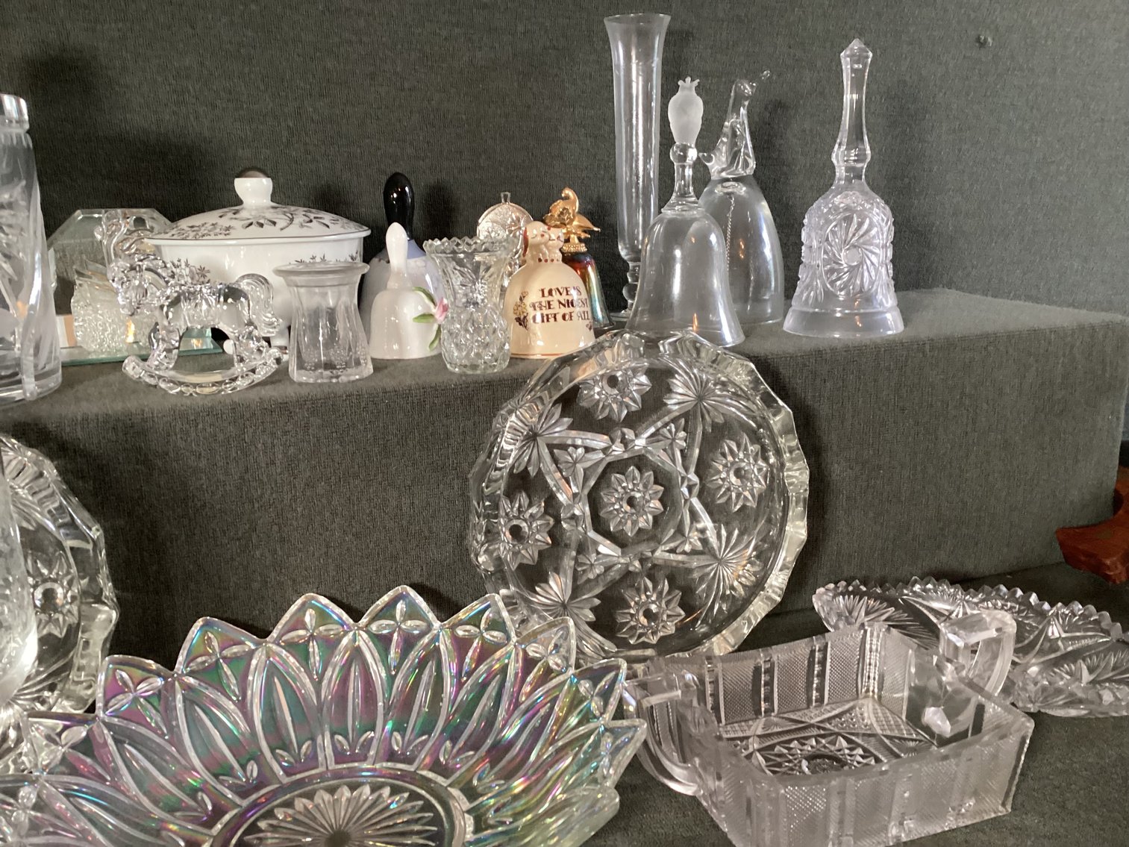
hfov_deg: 58.3
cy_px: 424
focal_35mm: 31
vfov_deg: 45.4
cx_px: 564
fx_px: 1011
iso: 400
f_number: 2.4
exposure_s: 1/60
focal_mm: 3.3
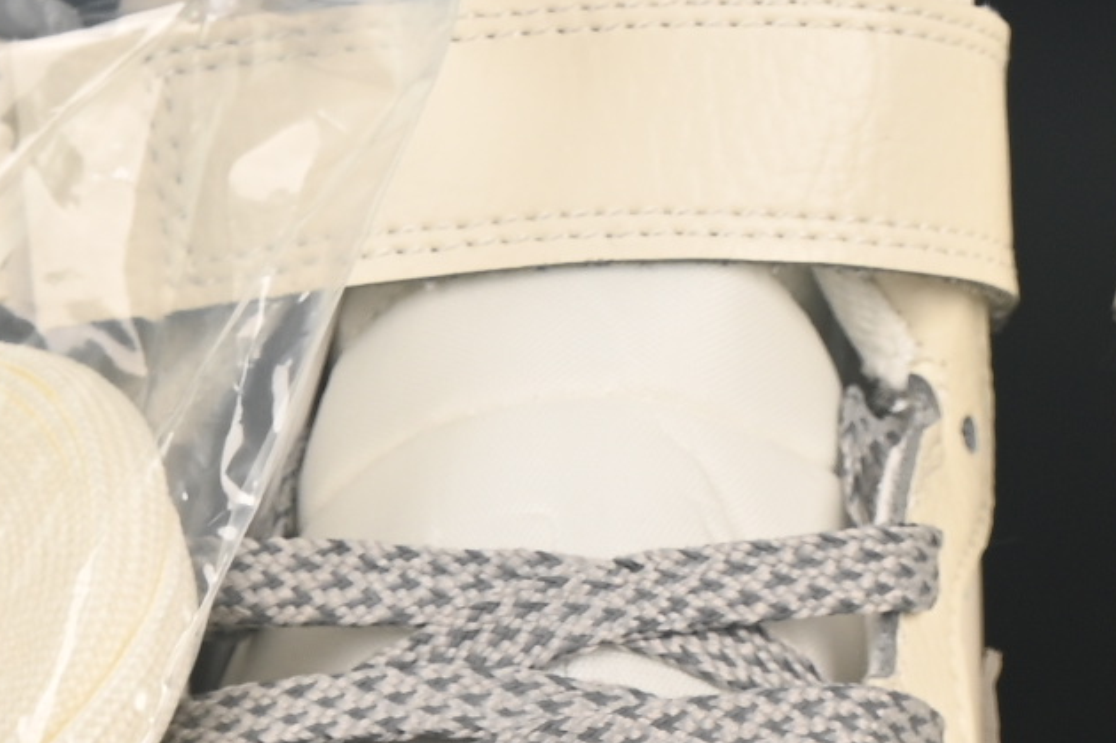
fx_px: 10289
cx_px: 999
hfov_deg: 6.2
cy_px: 1383
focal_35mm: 332
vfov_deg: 4.1
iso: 160
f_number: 8
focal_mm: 50
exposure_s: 1/80
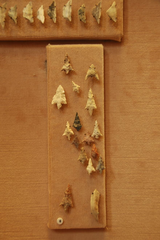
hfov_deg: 22.6
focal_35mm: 60
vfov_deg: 33.4
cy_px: 120
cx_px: 80
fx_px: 400
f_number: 4.5
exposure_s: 1/2.5
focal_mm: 40
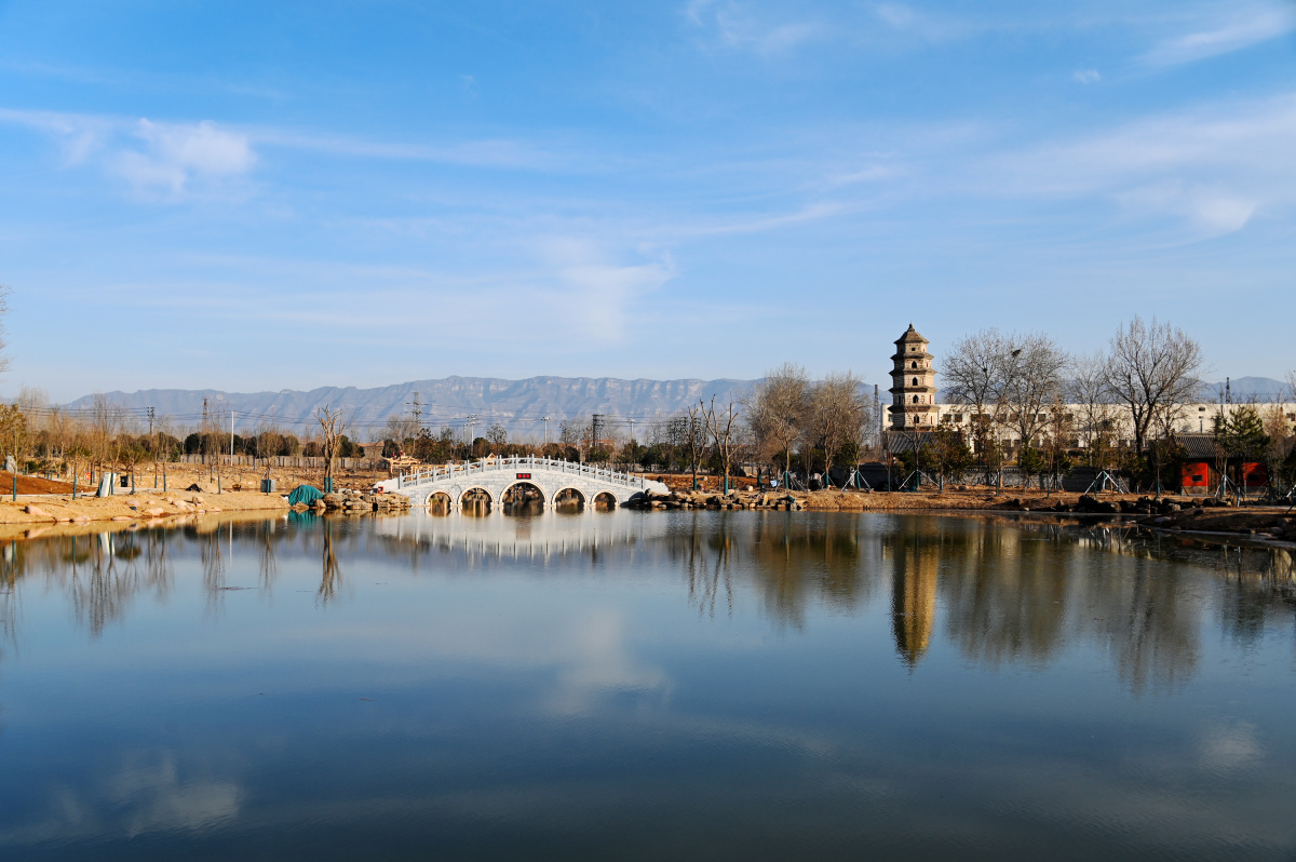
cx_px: 648
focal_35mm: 34
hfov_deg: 55.8
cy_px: 431
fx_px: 1223
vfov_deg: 38.8
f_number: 8
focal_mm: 34
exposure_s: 1/400
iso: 100
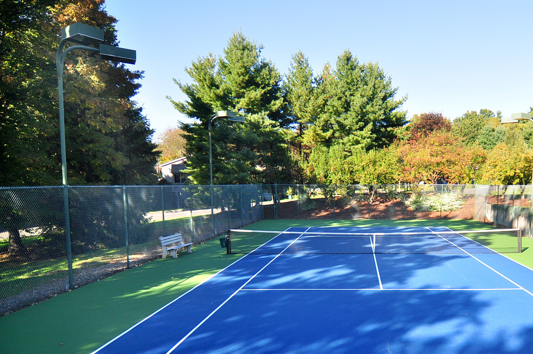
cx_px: 370
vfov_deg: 48.4
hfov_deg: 66.9
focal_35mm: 26
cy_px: 242
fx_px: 385
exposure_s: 1/640
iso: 250
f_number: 4
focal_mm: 12
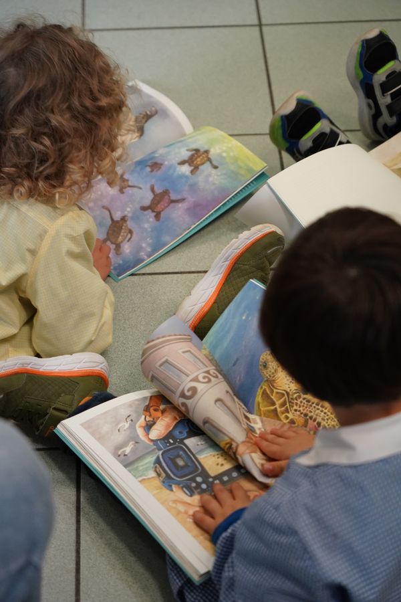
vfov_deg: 26.3
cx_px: 200
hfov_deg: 17.7
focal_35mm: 77
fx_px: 1286
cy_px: 301
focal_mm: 77
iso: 5000
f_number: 4
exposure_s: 1/160
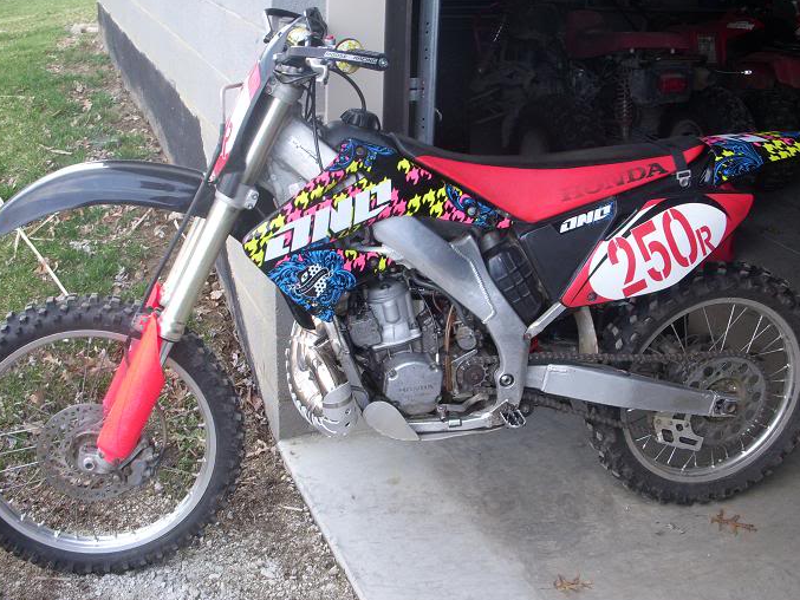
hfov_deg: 42.9
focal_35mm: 44
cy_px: 285
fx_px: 1017
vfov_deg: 32.9
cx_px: 434
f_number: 3.3
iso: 100
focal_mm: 6.3
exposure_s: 1/40
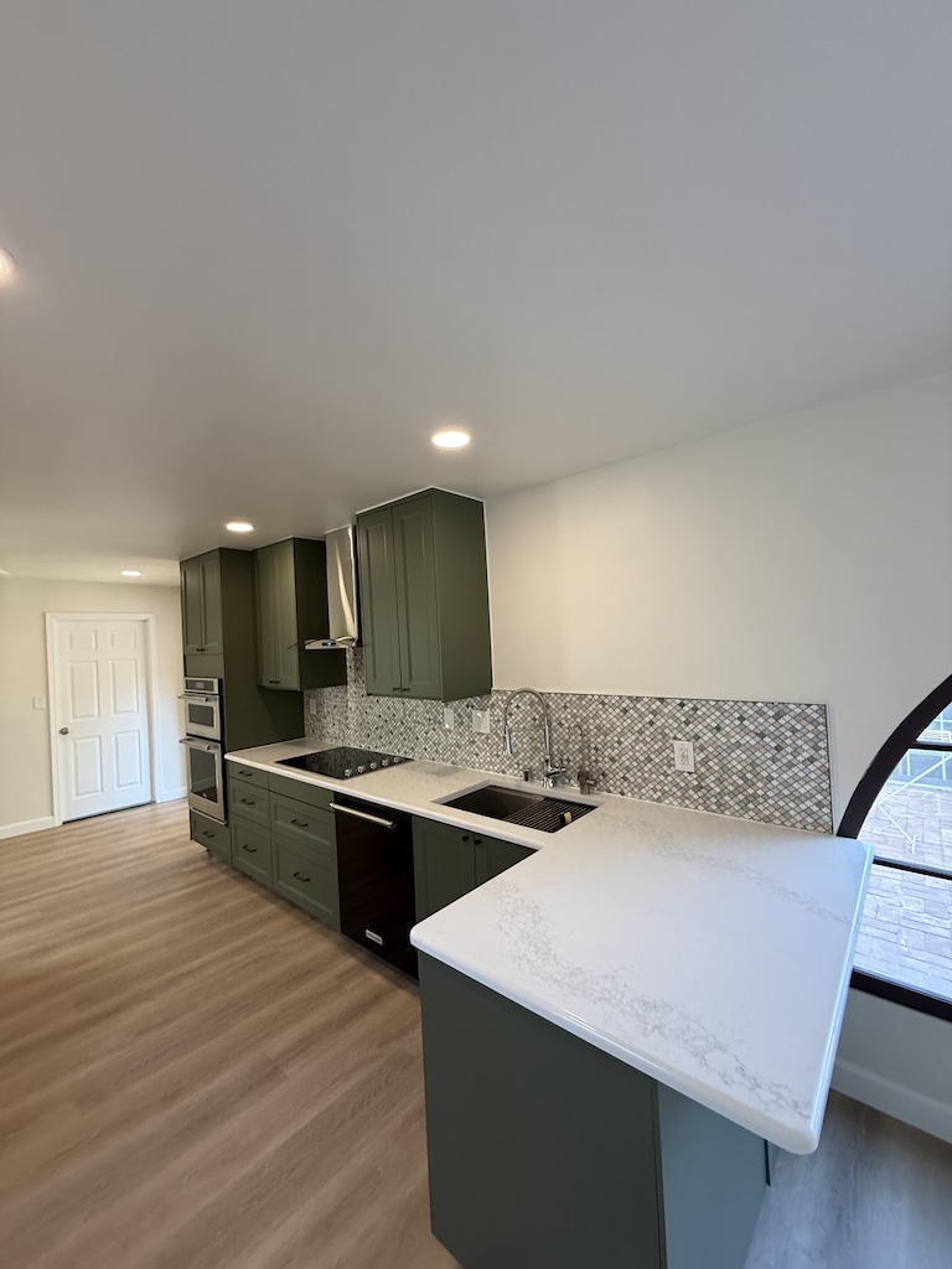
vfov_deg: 102.1
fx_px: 513
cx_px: 476
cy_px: 634
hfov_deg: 85.7
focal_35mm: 14
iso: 160
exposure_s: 1/99
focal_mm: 2.22
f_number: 2.2
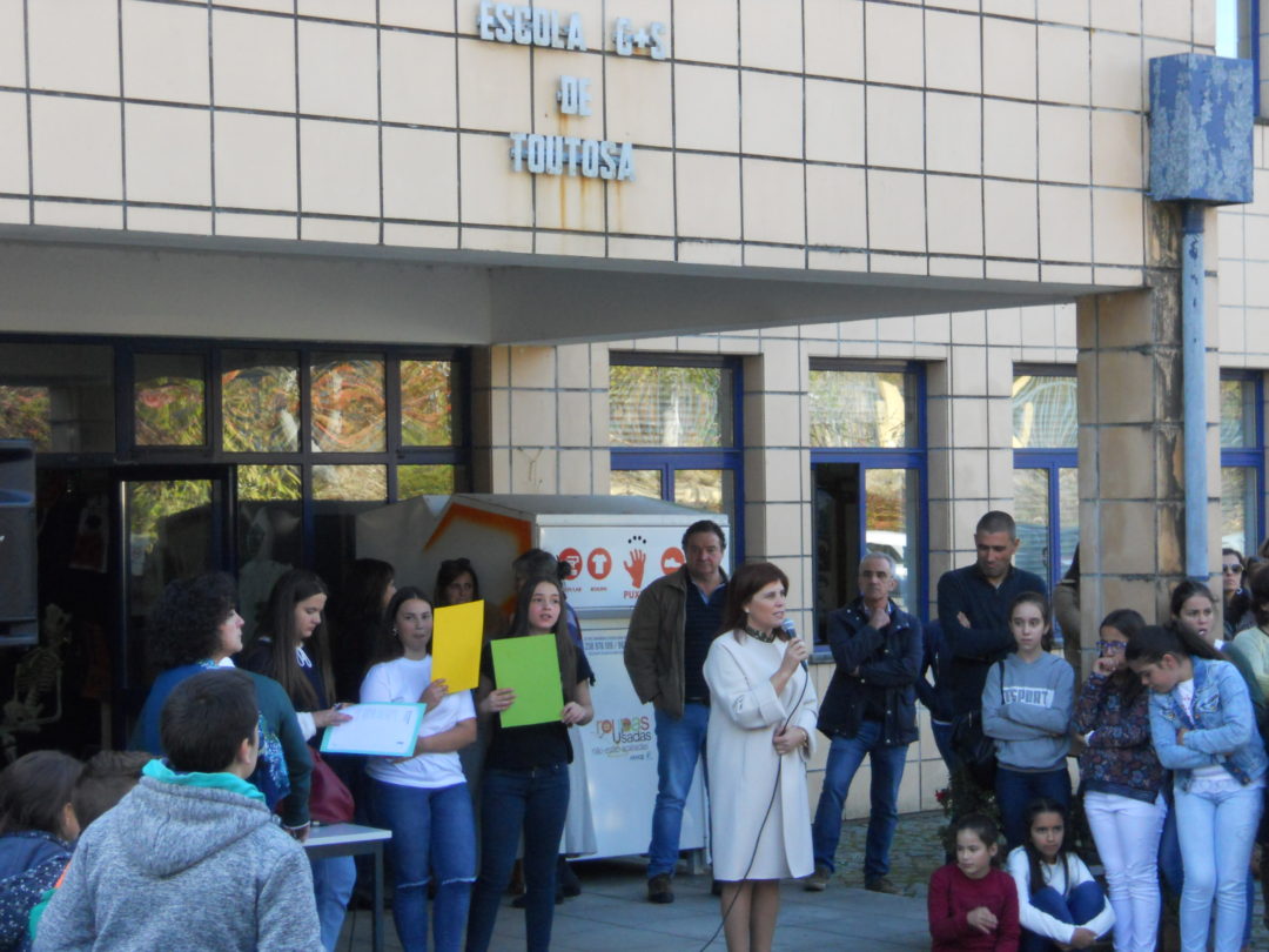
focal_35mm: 74
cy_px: 476
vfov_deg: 19.9
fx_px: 2713
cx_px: 634
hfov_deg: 26.3
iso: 400
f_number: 4.4
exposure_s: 1/200
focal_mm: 13.2
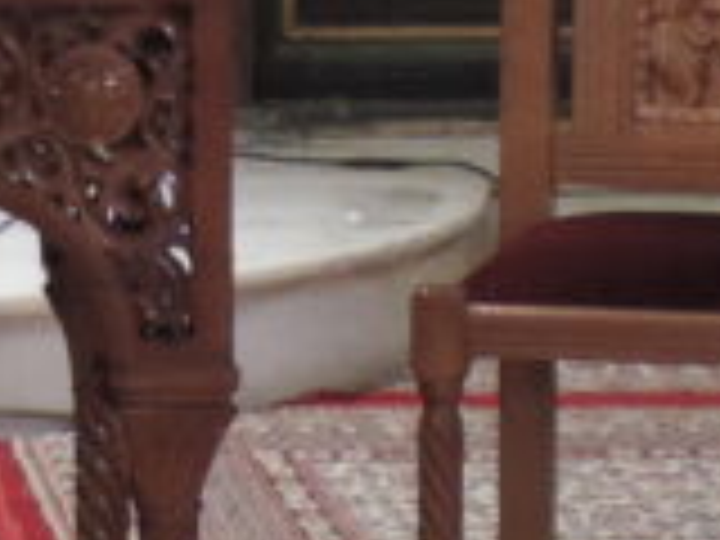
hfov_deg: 6.5
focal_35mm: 300
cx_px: -364
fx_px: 6240
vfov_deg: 4.9
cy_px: -585
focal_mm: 8.3
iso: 640
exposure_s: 1/13
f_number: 3.5
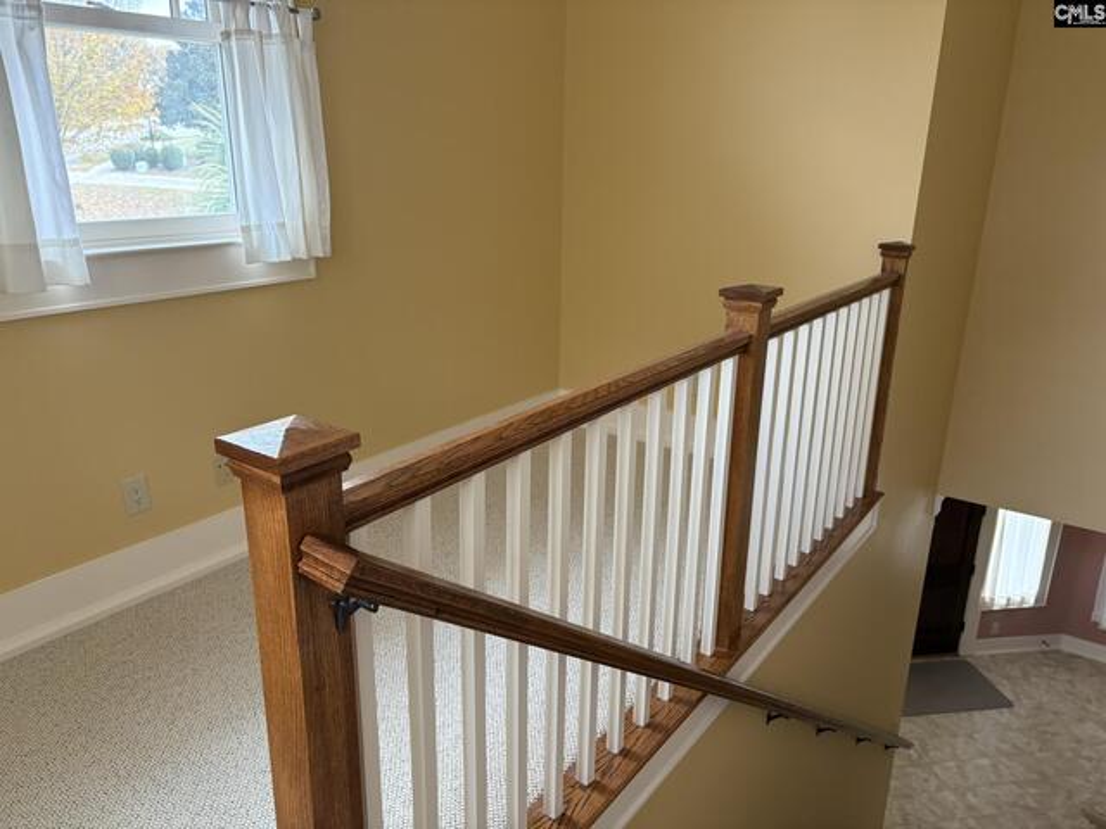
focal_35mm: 26
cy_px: 414
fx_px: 831
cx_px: 553
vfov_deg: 53.1
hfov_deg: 67.3
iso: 125
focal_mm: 5.96
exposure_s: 1/60
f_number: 1.6
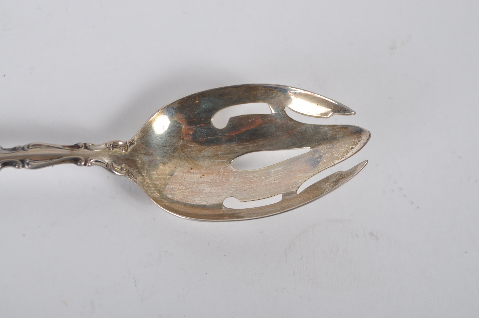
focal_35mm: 57
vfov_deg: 23.7
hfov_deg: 35.1
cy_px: 159
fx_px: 757
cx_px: 240
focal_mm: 38
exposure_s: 1/125
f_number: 9
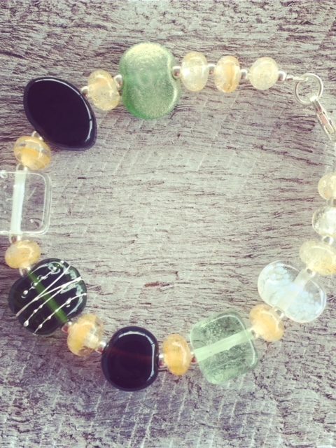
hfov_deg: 36.8
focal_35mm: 39
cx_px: 168
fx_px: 505
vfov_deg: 47.9
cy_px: 224
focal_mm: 4.15
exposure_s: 1/100
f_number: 2.2
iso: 40
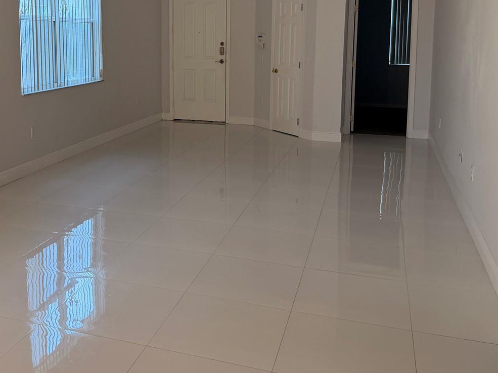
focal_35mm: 39
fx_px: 561
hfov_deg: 47.0
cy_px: 100
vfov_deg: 36.1
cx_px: 158
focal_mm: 6.76
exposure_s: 1/194
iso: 125
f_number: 1.78
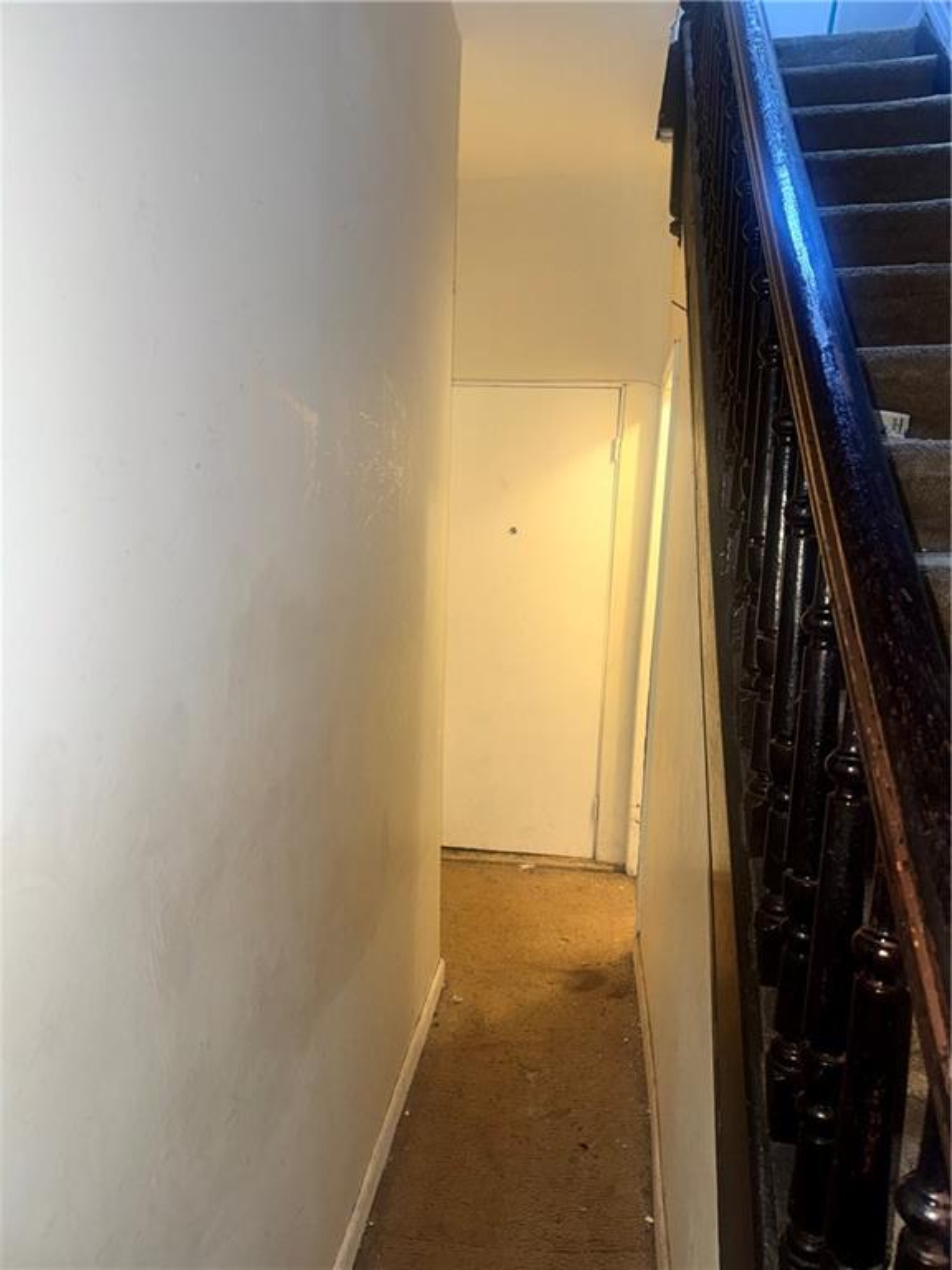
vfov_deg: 71.6
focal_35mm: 24
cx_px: 476
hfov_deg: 56.8
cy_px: 635
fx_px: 880
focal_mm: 6.76
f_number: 1.78
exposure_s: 1/15
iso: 80
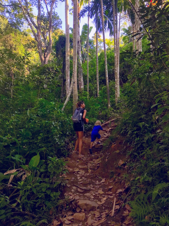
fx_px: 182
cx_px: 84
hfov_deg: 49.7
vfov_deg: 63.4
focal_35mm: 28
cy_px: 113
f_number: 1.8
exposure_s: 1/278
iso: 20
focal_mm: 3.99
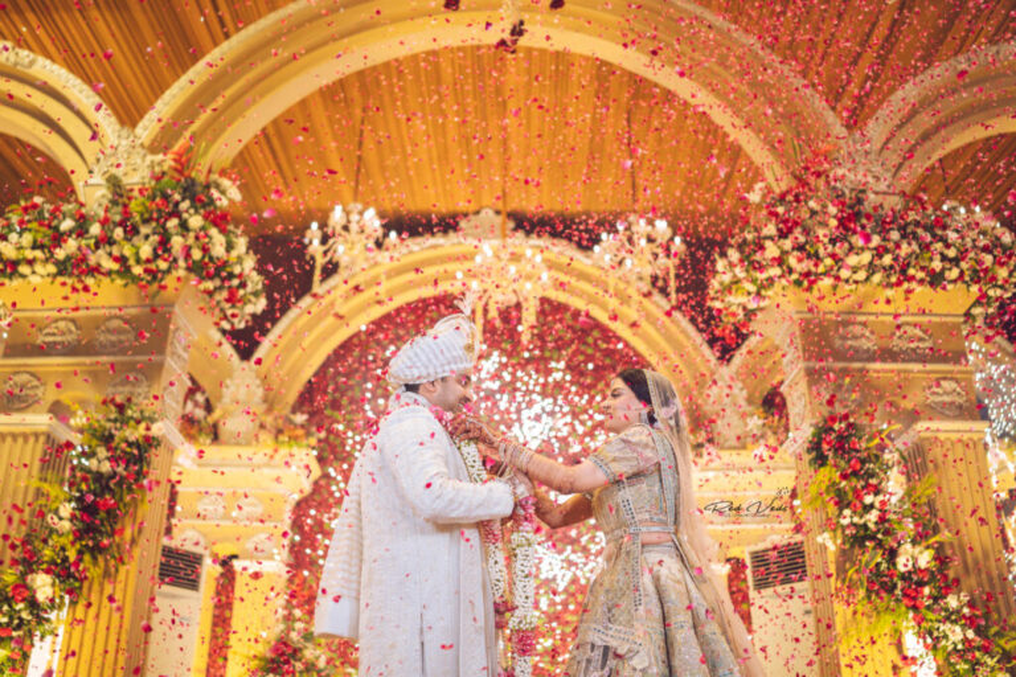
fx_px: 988
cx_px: 508
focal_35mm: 35
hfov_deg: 54.4
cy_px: 338
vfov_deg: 37.9
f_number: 1.6
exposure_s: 1/400
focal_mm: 35
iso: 500
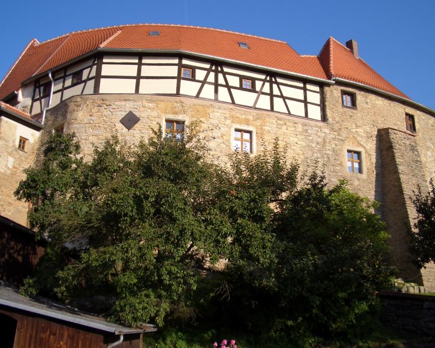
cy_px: 172
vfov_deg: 40.1
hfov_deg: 49.1
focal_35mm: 37
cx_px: 227
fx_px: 476
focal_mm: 5.8
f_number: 4.3
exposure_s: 1/400
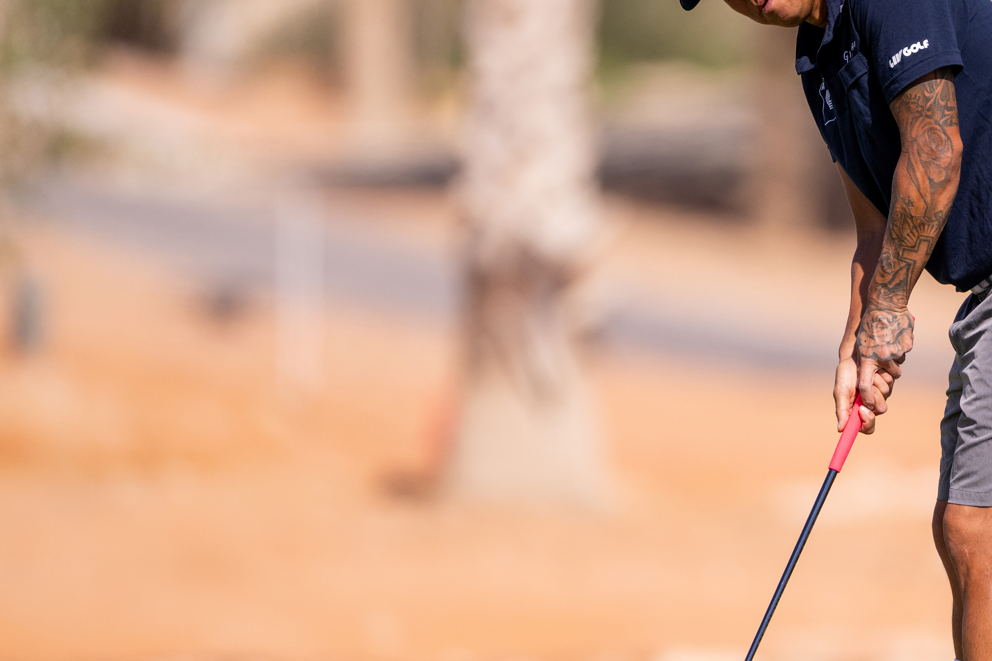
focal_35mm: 1133
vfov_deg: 1.2
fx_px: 31216
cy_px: 381
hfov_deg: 1.8
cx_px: 840
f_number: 4
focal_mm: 560
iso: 320
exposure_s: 1/4000
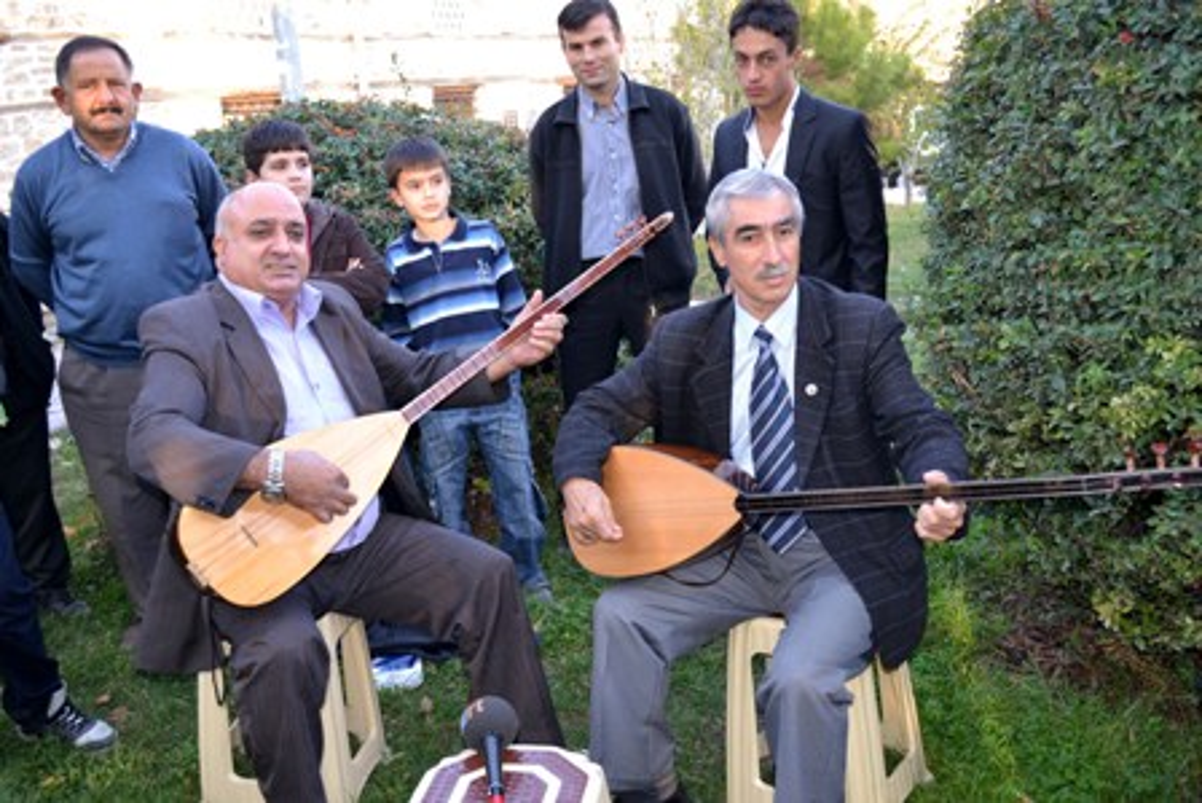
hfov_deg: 53.1
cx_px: 601
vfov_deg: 36.9
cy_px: 402
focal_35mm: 36
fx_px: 1202
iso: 400
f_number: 4
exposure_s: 1/125
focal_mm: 24
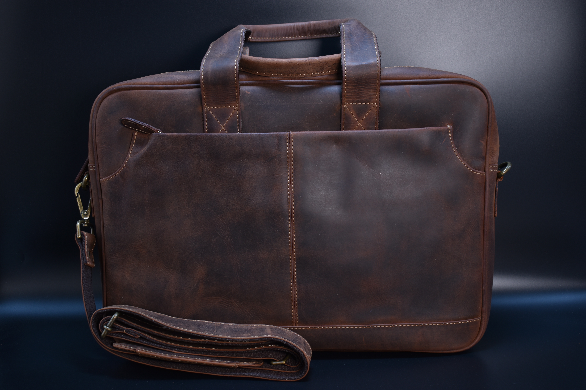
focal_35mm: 44
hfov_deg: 45.0
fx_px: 708
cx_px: 293
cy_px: 195
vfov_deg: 30.8
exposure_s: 1/13
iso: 100
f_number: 4.5
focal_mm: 29
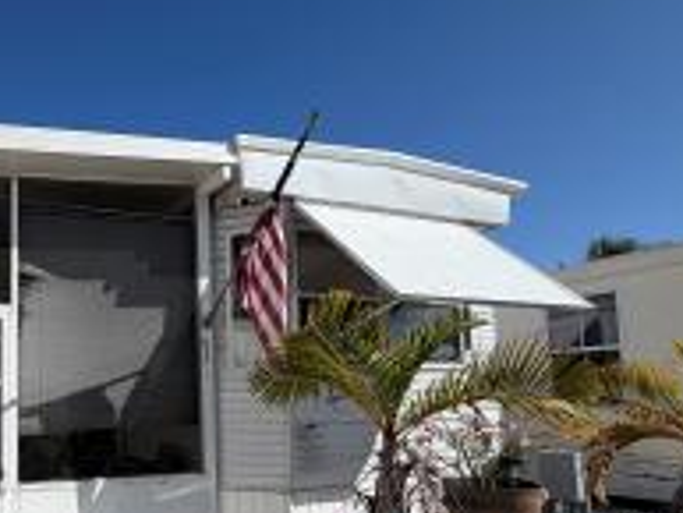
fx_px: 573
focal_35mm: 29
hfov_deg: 57.0
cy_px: 361
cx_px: 134
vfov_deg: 47.1
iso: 20
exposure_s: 1/1431
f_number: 2.2
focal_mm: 2.22
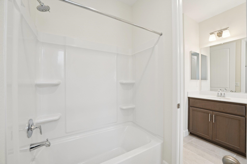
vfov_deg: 81.2
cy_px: 82
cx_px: 124
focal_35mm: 14
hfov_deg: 104.3
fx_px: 96
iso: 800
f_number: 8
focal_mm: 14
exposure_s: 1/40
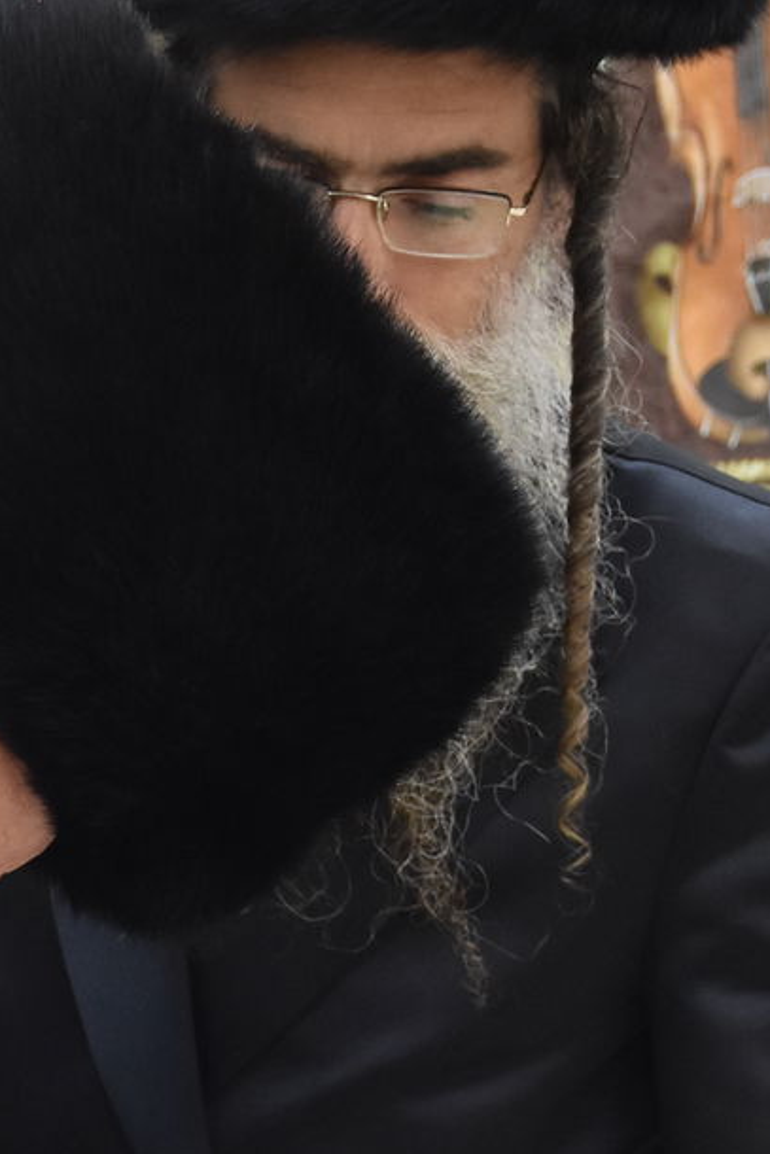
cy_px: 1332
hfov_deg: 7.4
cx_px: -448
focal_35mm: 181
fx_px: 5794
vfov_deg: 11.2
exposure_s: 1/60
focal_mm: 35
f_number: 5.6
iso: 1250
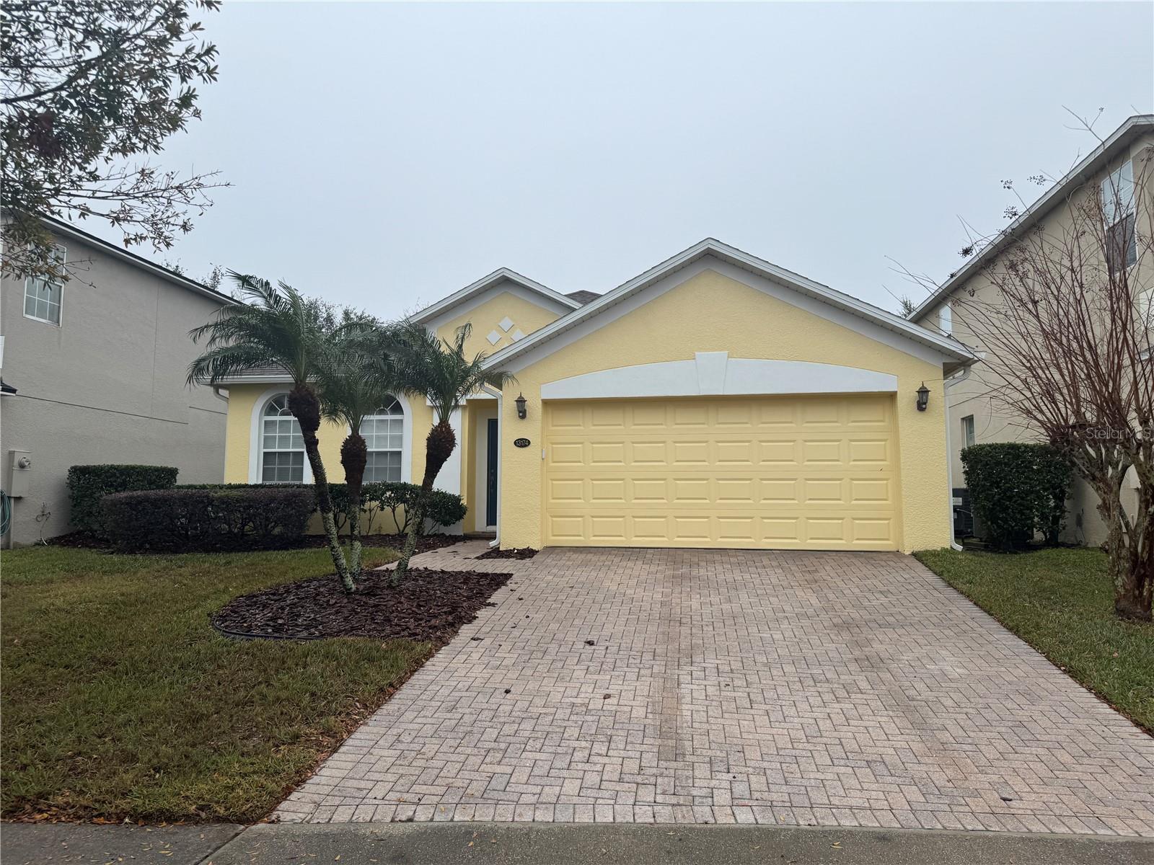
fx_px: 800
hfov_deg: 71.6
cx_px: 577
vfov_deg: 56.8
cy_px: 432
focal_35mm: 24
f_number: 1.78
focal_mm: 6.76
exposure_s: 1/1425
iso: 80
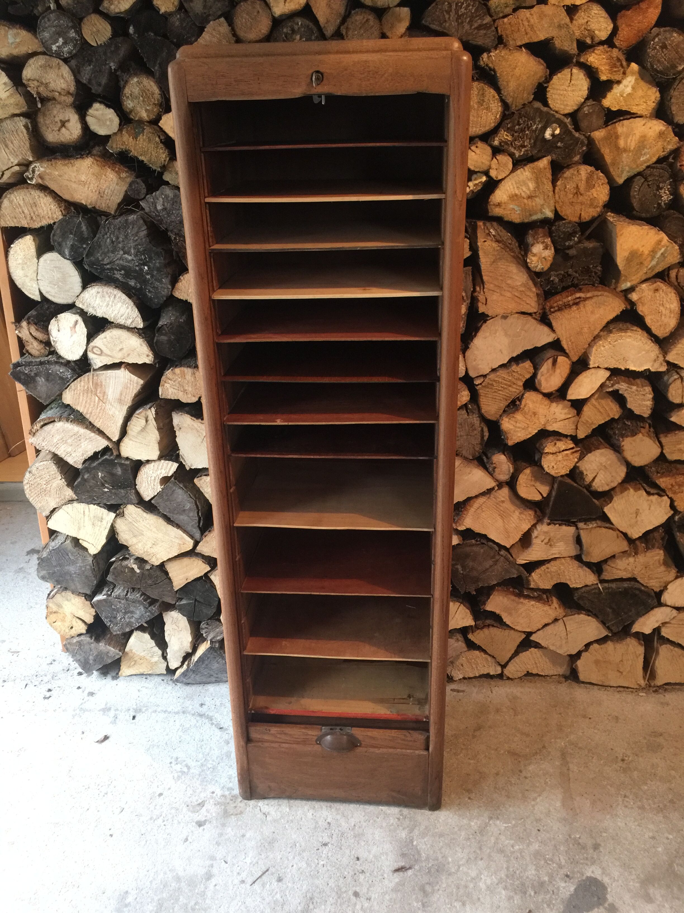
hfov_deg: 48.2
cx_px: 342
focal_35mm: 29
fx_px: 764
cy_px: 456
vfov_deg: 61.7
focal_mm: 4.15
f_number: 2.2
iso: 125
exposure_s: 1/8
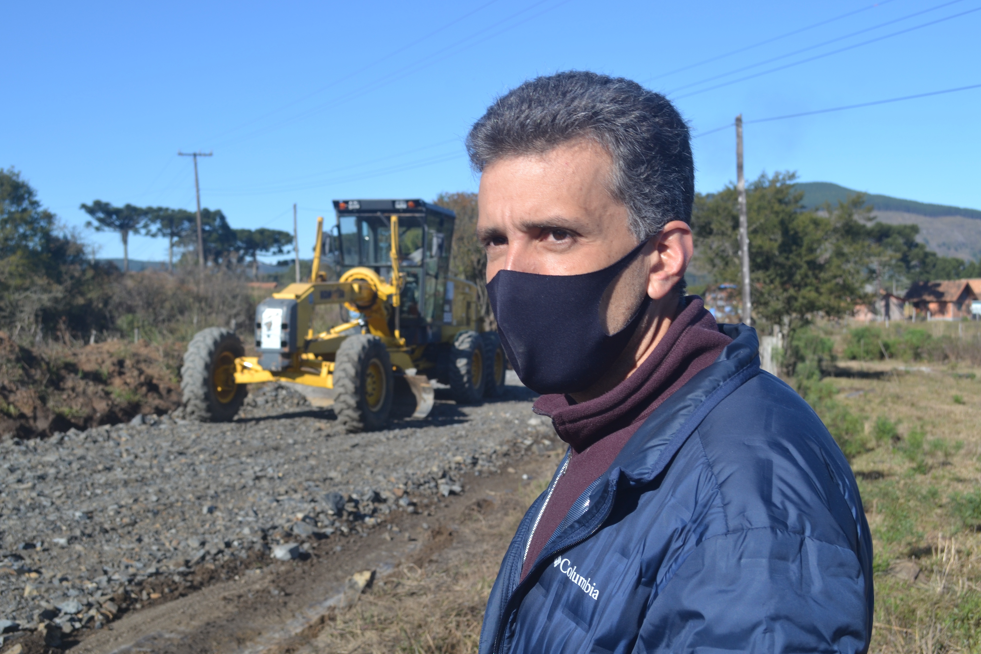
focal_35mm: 40
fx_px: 1090
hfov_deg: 48.5
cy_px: 334
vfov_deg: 33.4
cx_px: 492
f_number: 7.1
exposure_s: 1/200
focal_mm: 26
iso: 100
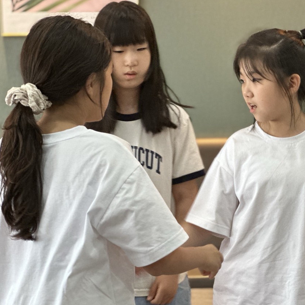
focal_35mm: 104
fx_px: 1037
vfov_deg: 16.7
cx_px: 231
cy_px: 153
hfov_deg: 16.6
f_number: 2.8
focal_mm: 9
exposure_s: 1/40
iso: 320
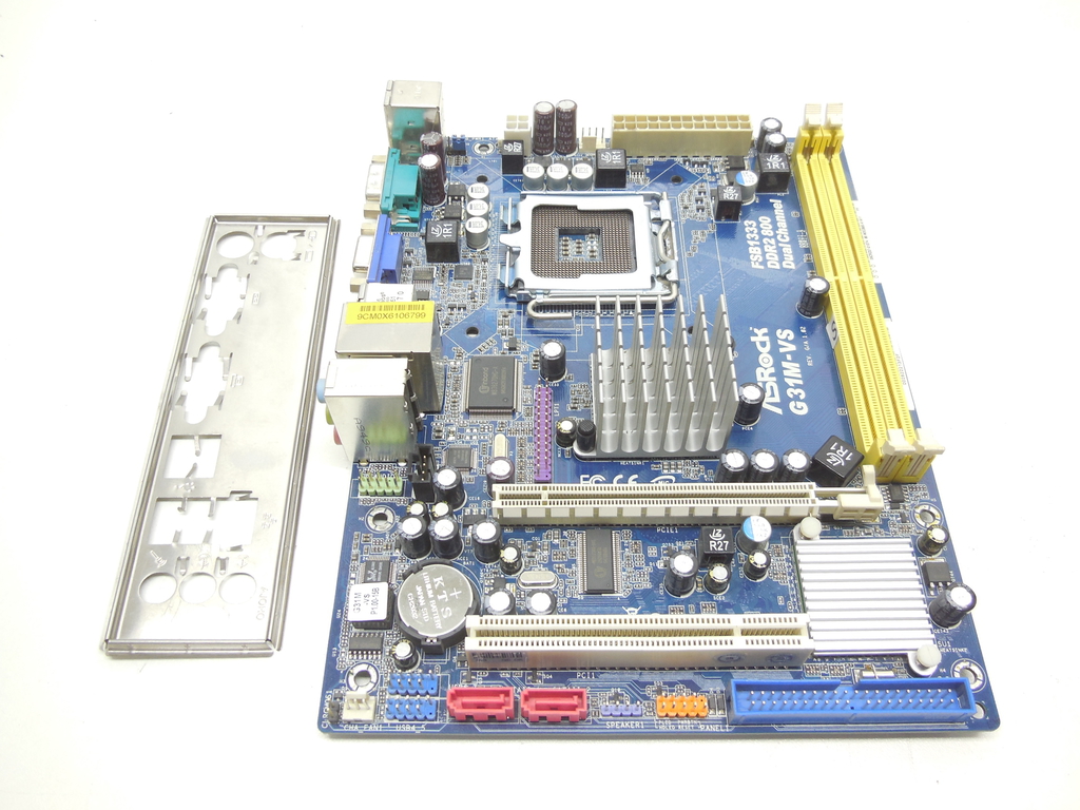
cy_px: 405
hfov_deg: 60.0
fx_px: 936
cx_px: 540
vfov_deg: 46.8
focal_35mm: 30
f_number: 3.2
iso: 125
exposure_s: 1/60
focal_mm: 5.3
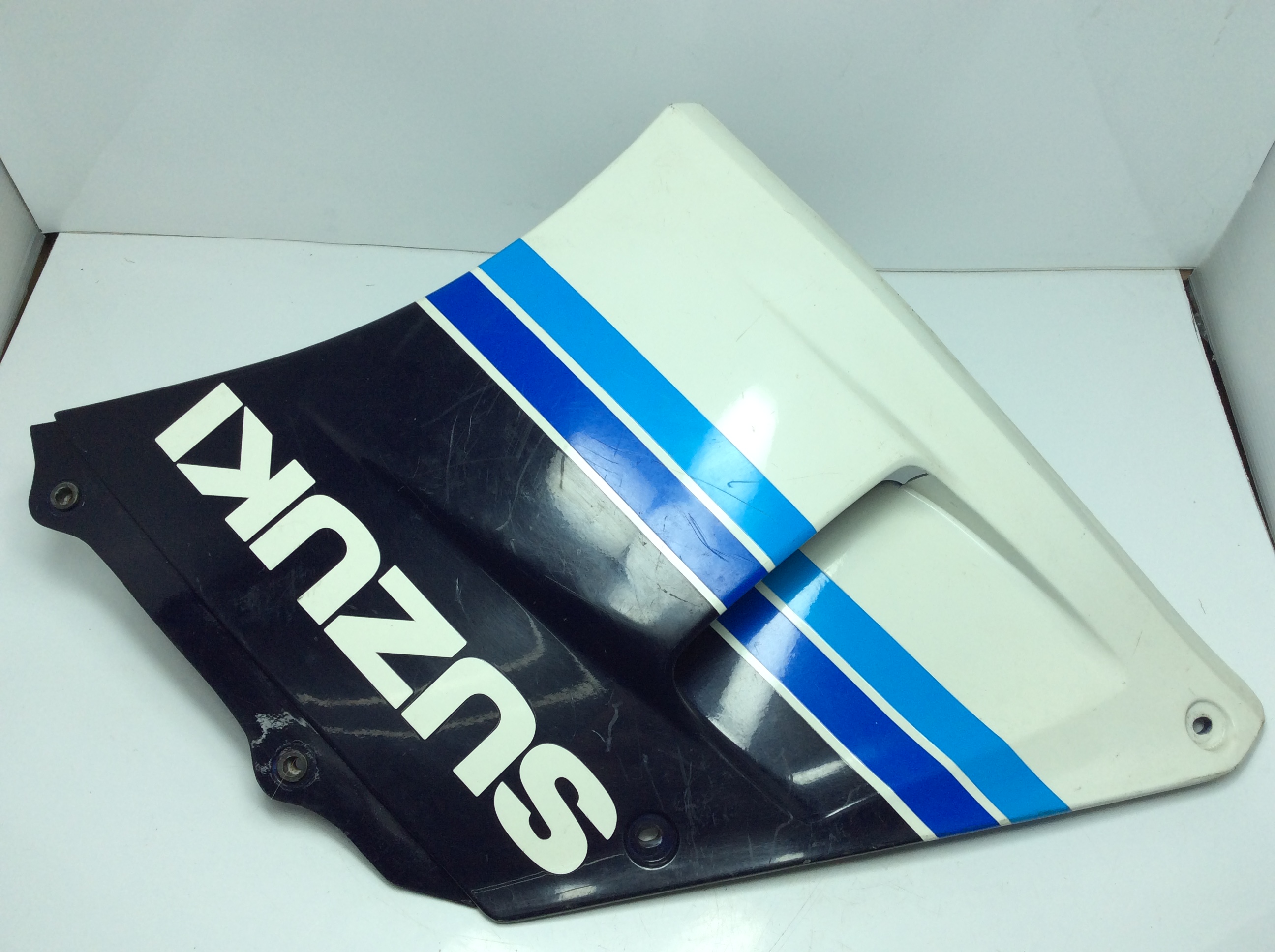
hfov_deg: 56.9
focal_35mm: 32
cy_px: 476
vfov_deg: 44.1
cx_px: 638
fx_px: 1177
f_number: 2.4
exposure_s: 1/417
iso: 32
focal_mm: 3.3
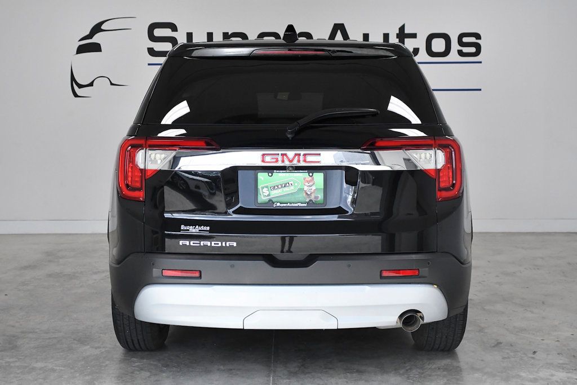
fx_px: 817
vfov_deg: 26.5
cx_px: 288
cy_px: 192
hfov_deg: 38.9
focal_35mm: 51
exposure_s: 1/2500
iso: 2500
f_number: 4.5
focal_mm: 34
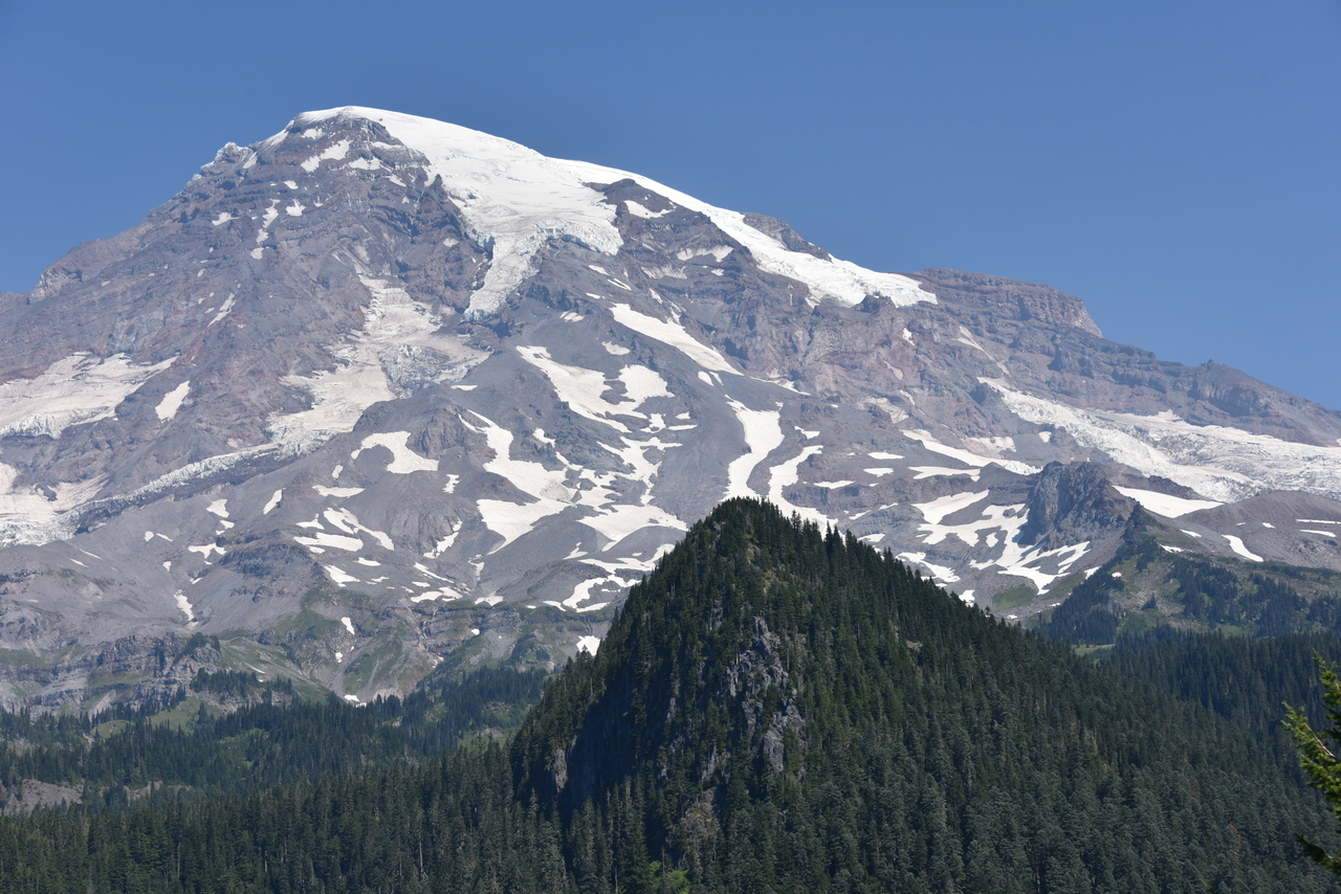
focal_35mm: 78
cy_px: 447
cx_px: 670
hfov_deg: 26.0
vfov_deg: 17.5
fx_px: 2906
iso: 100
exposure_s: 1/320
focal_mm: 78
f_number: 9
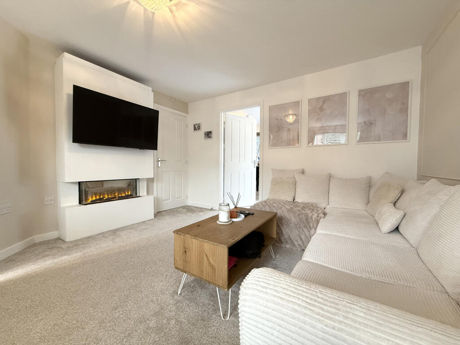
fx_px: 186
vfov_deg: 85.7
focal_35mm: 14
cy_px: 172
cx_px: 230
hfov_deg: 102.1
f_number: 2.2
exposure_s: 1/100
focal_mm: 2.22
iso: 320
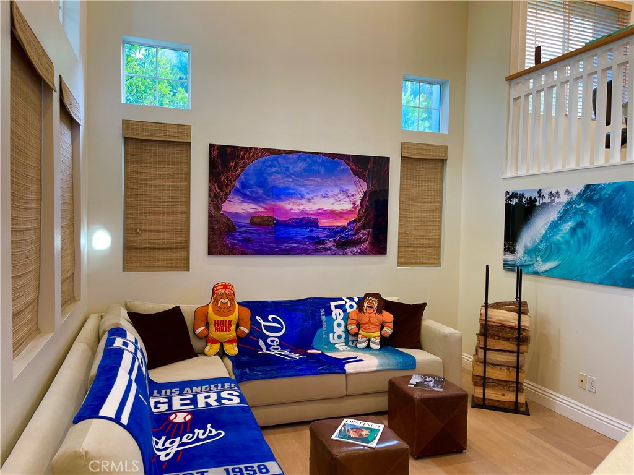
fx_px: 458
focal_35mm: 25
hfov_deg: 69.4
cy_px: 238
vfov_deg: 54.9
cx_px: 317
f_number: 1.6
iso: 80
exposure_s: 1/60
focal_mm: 5.1
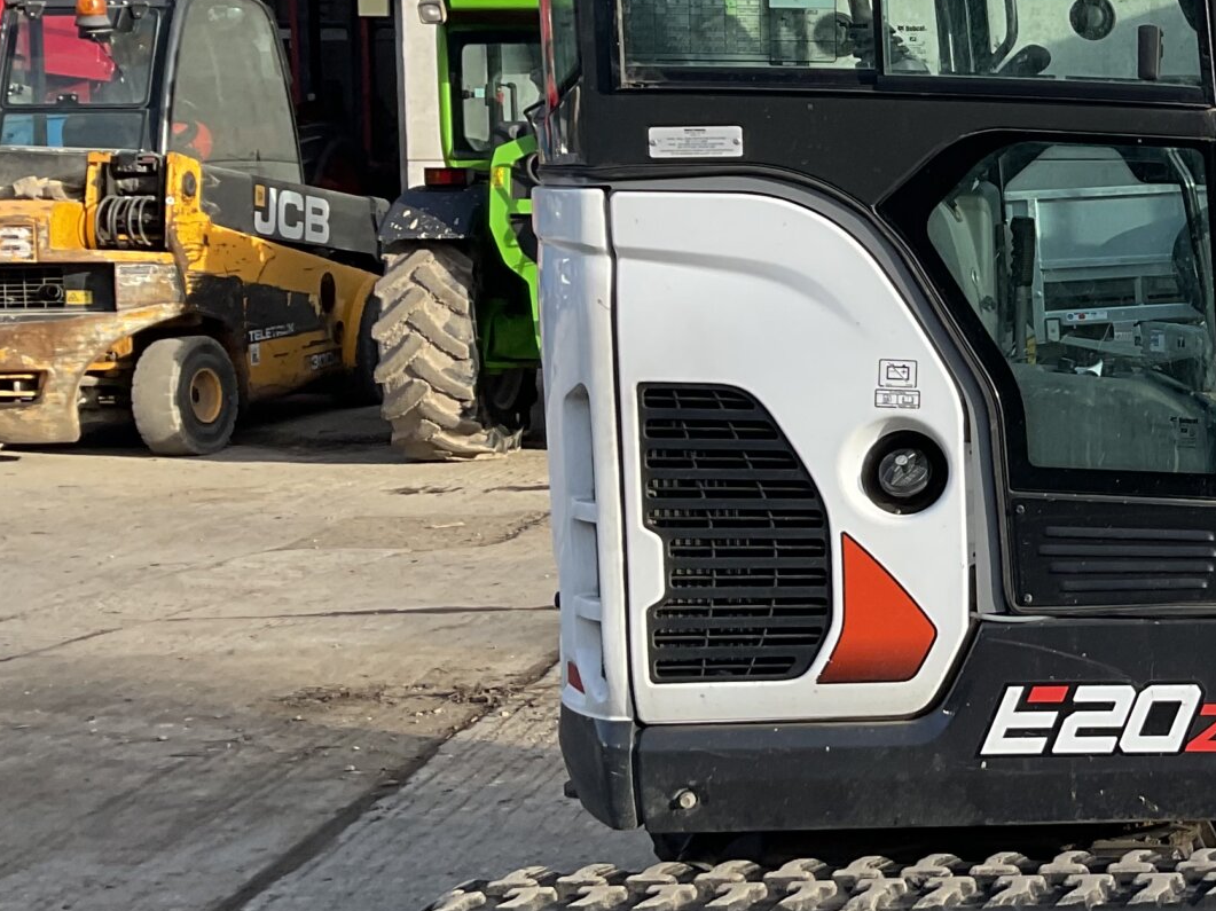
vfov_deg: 20.9
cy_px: 294
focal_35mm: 70
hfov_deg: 25.0
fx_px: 2458
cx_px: 1461
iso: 16
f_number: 1.8
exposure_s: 1/650
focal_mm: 3
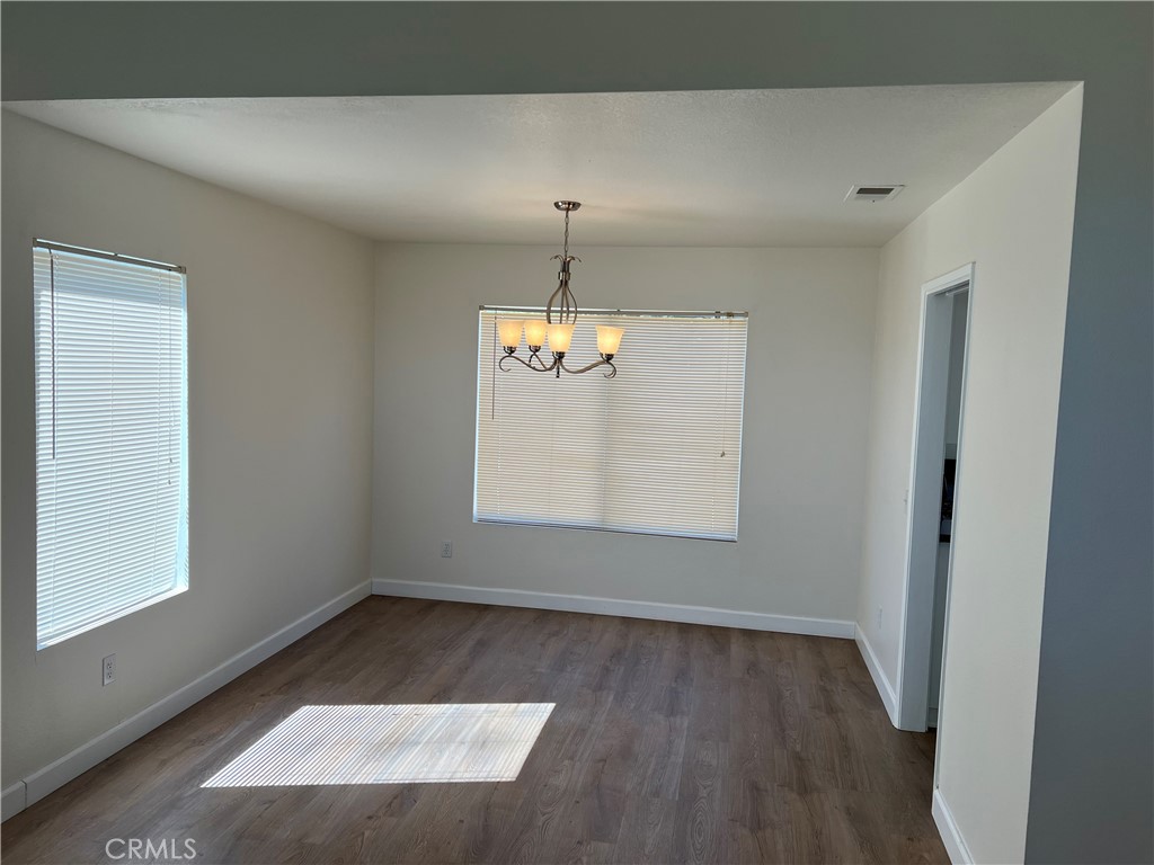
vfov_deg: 53.1
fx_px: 867
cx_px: 577
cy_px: 432
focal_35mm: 26
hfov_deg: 67.3
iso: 50
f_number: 1.5
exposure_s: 1/466
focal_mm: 5.7
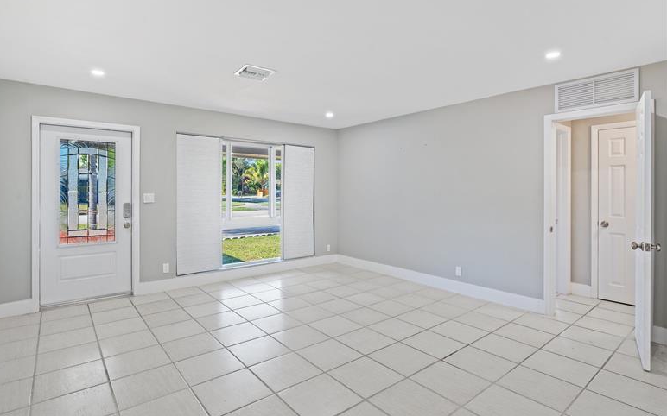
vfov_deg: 62.2
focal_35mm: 19
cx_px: 323
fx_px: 345
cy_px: 205
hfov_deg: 88.0
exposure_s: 1/6
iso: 200
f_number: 8
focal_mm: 18
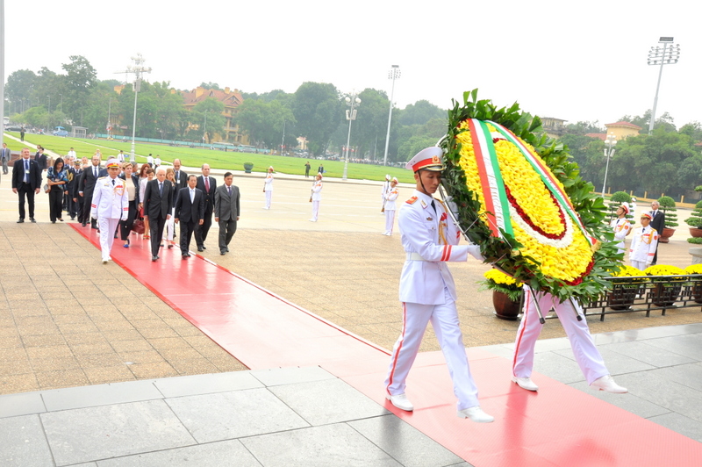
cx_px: 351
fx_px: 643
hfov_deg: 57.3
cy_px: 234
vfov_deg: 39.9
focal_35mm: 33
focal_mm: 22
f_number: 10
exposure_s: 1/125
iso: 200
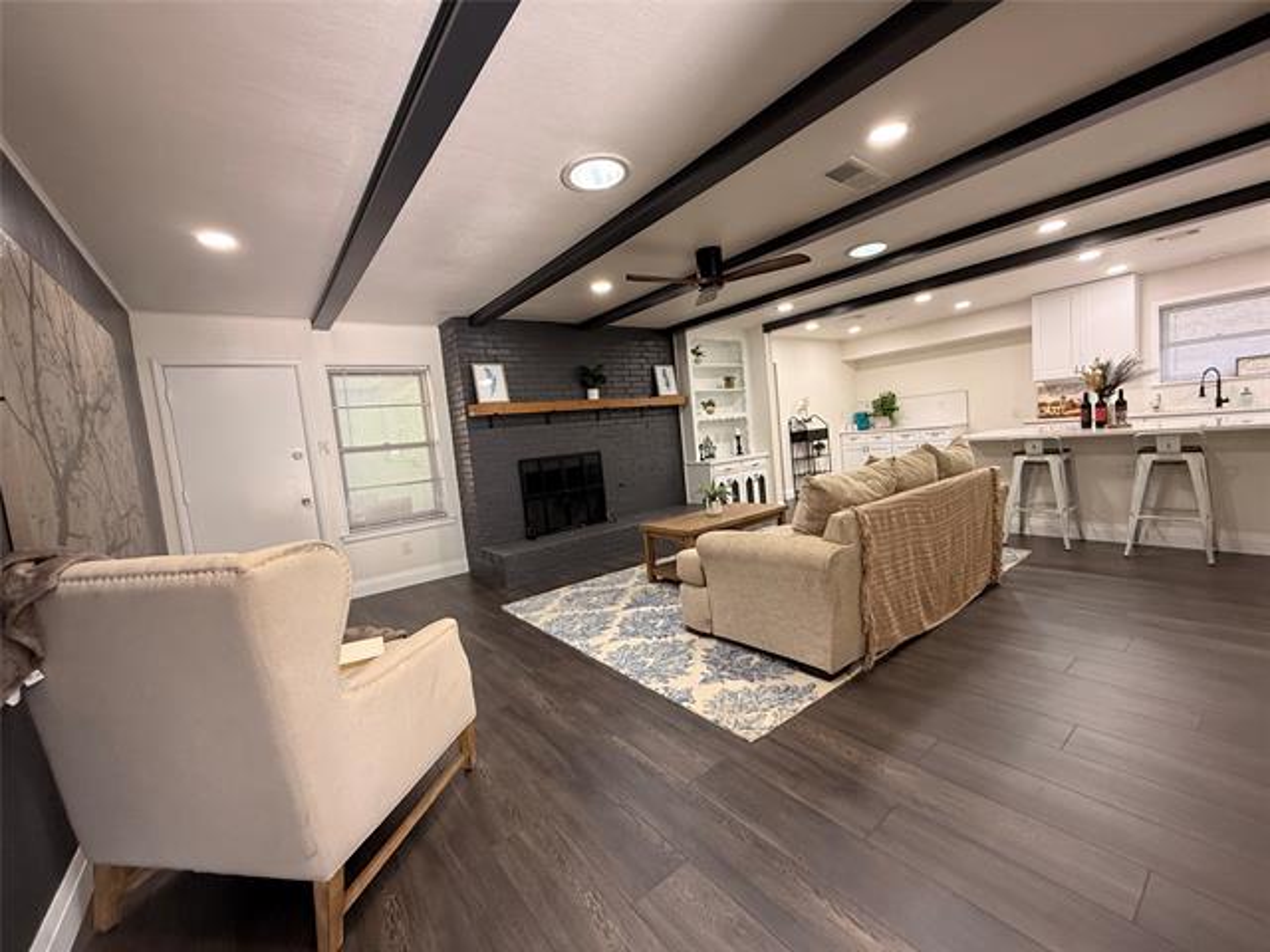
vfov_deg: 85.7
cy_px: 476
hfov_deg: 102.1
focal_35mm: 14
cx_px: 635
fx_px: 514
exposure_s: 1/120
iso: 400
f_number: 2.2
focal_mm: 2.22
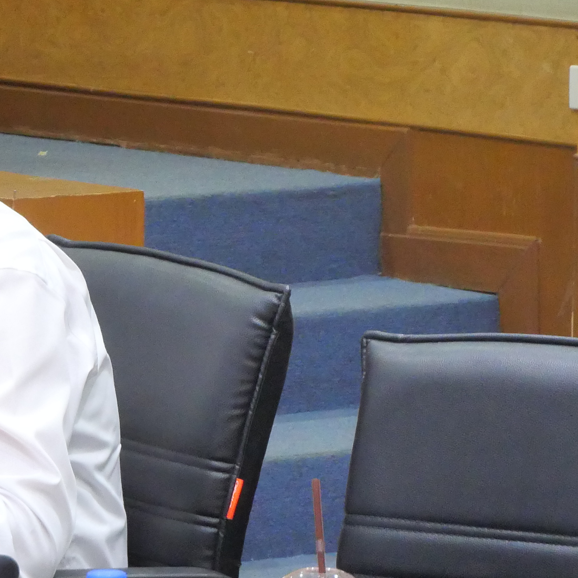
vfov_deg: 4.9
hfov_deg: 4.9
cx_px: -381
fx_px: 6725
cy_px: 138
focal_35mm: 356
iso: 3200
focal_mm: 60
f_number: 8
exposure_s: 1/25
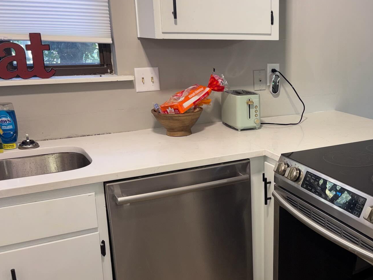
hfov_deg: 43.9
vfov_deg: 35.1
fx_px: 442
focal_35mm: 41
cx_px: 292
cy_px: 149
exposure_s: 1/27
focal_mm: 5.96
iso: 40
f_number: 1.6
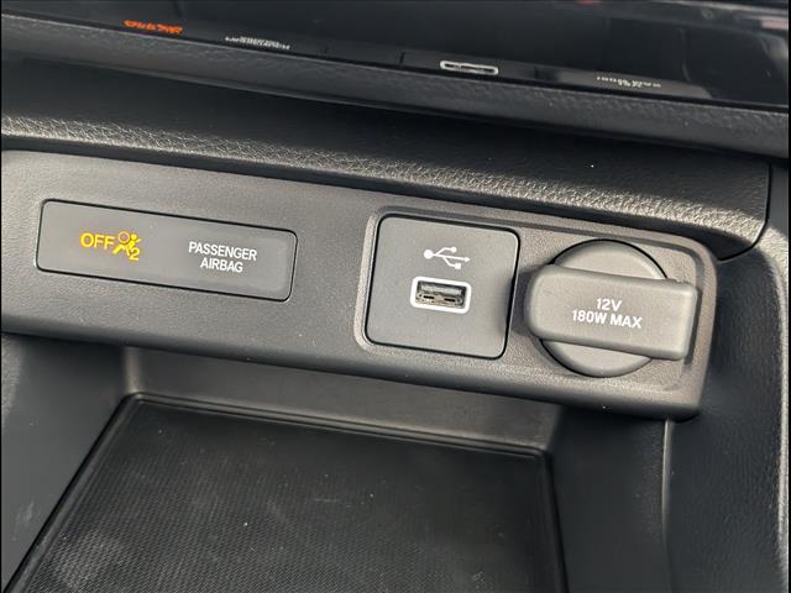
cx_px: 396
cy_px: 296
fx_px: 1120
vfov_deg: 29.7
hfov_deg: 38.9
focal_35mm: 49
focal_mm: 6.9
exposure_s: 1/189
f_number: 1.68
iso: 640
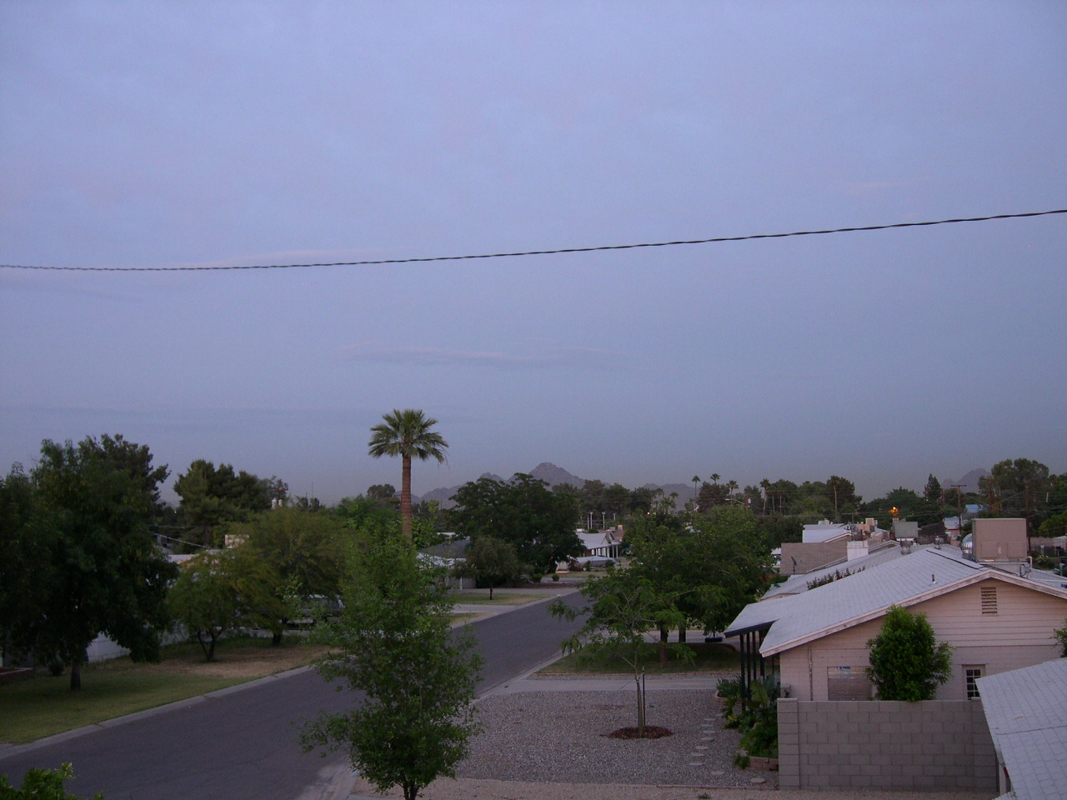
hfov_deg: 49.0
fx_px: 1171
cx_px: 534
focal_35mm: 38
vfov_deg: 37.7
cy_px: 400
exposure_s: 1/4.5
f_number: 2.8
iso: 157
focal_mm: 8
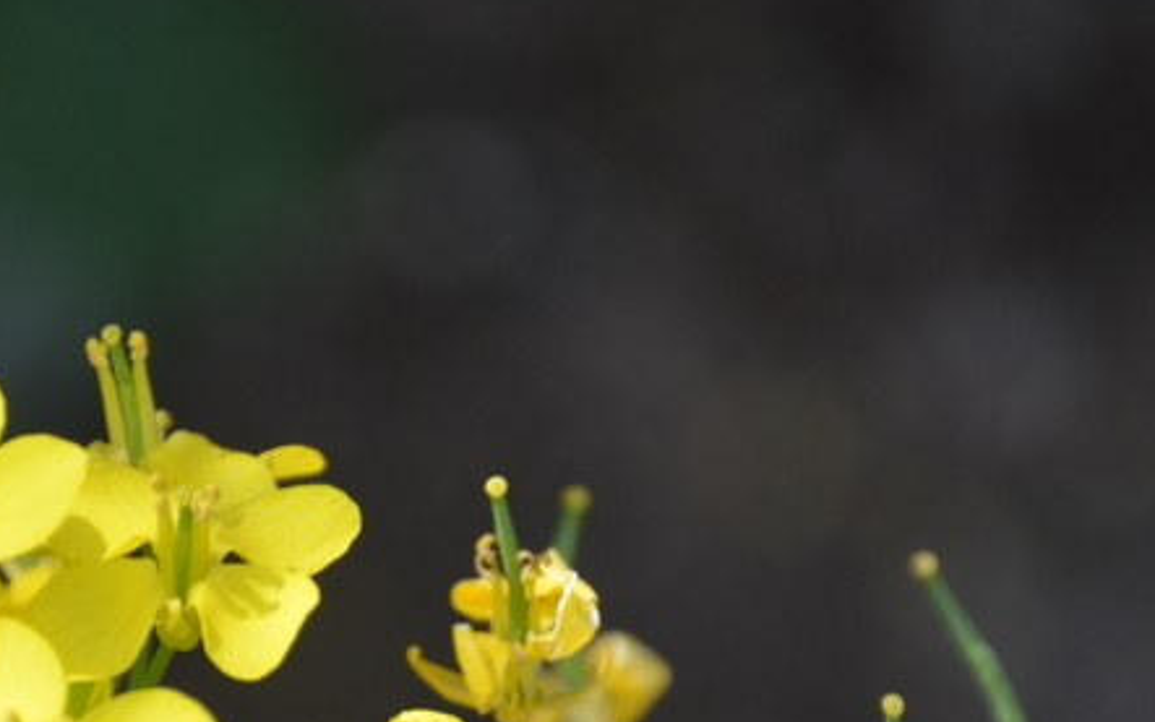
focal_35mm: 370
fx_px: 11654
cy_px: 785
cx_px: 344
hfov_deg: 5.7
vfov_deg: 3.5
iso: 250
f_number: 5.6
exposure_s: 1/320
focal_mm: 105
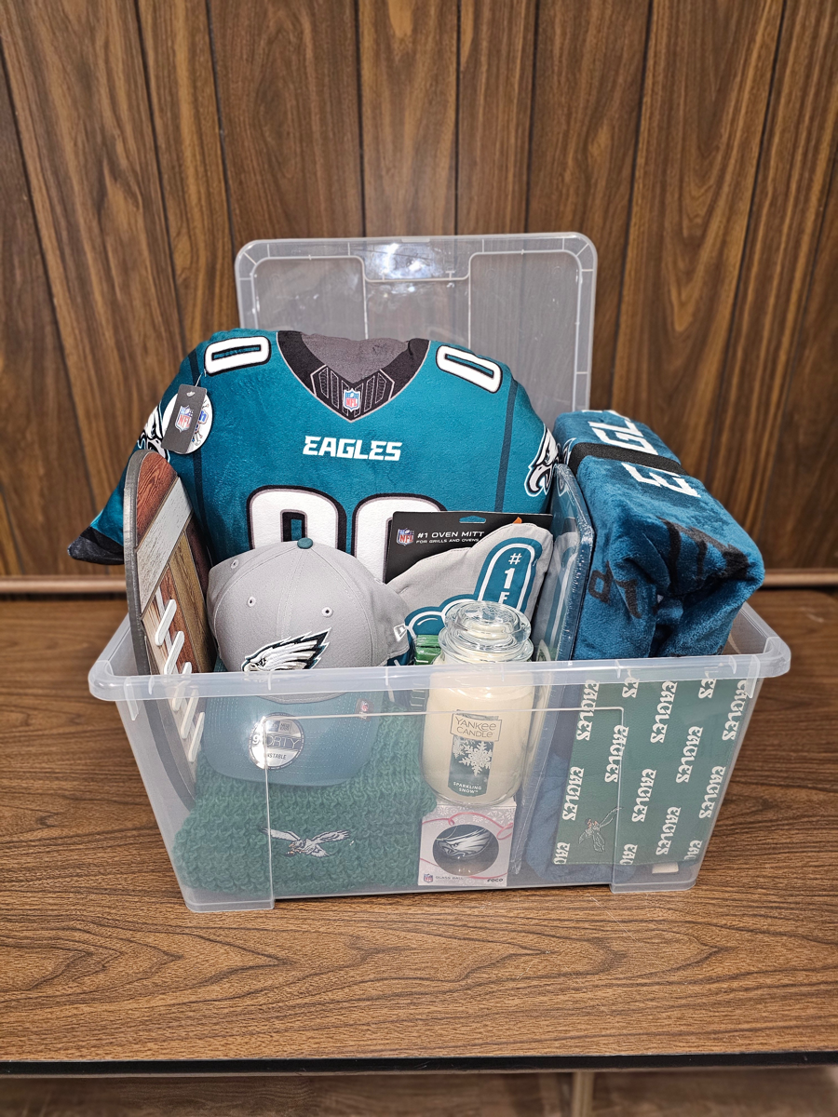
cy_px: 558
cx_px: 419
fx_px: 742
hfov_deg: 58.9
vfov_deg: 73.9
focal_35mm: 23
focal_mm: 6.3
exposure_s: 1/120
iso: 640
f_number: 1.7
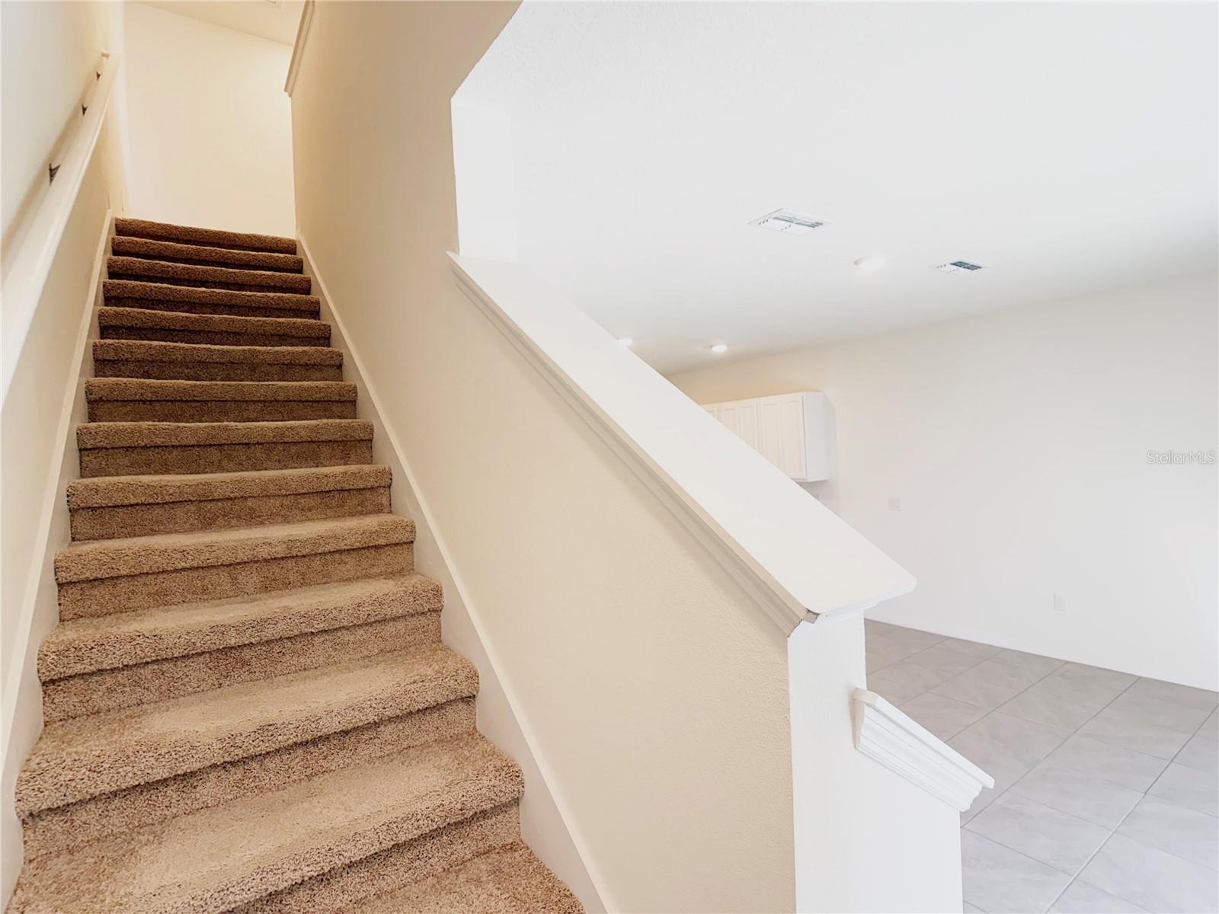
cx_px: 610
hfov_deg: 71.6
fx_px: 845
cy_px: 457
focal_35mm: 24
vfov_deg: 56.8
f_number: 1.78
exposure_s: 1/120
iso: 100
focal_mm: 6.76
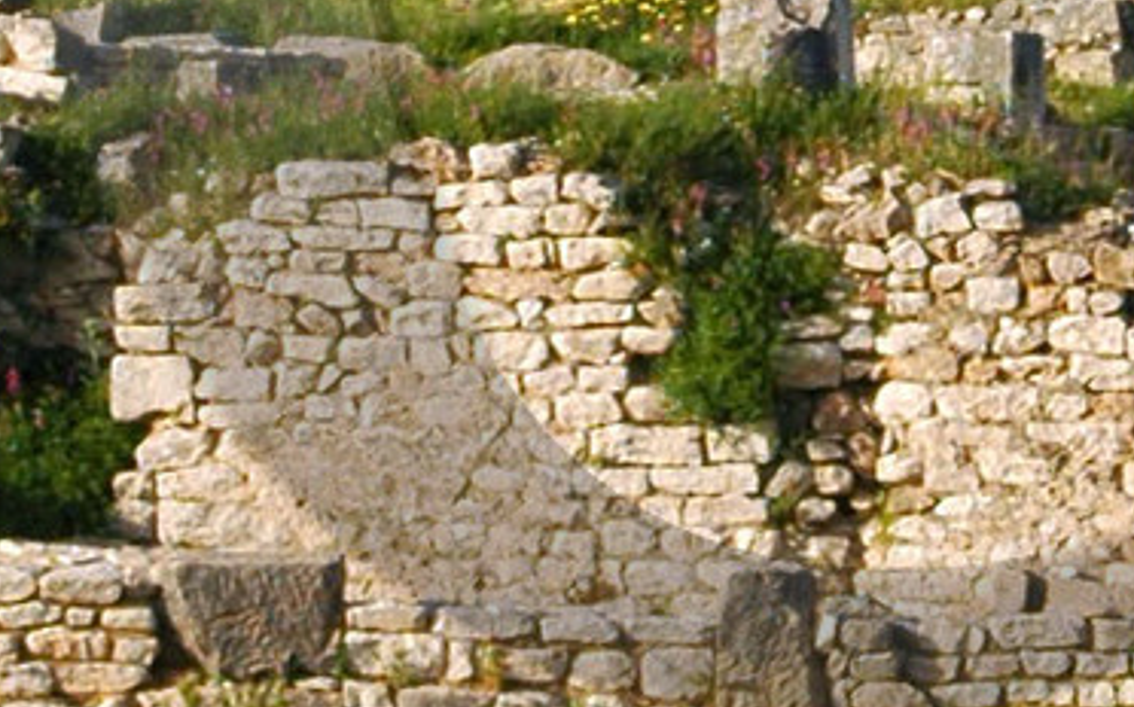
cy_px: -152
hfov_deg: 8.2
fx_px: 7938
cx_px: 860
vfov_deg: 5.1
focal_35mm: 257
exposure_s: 1/320
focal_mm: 26
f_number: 9
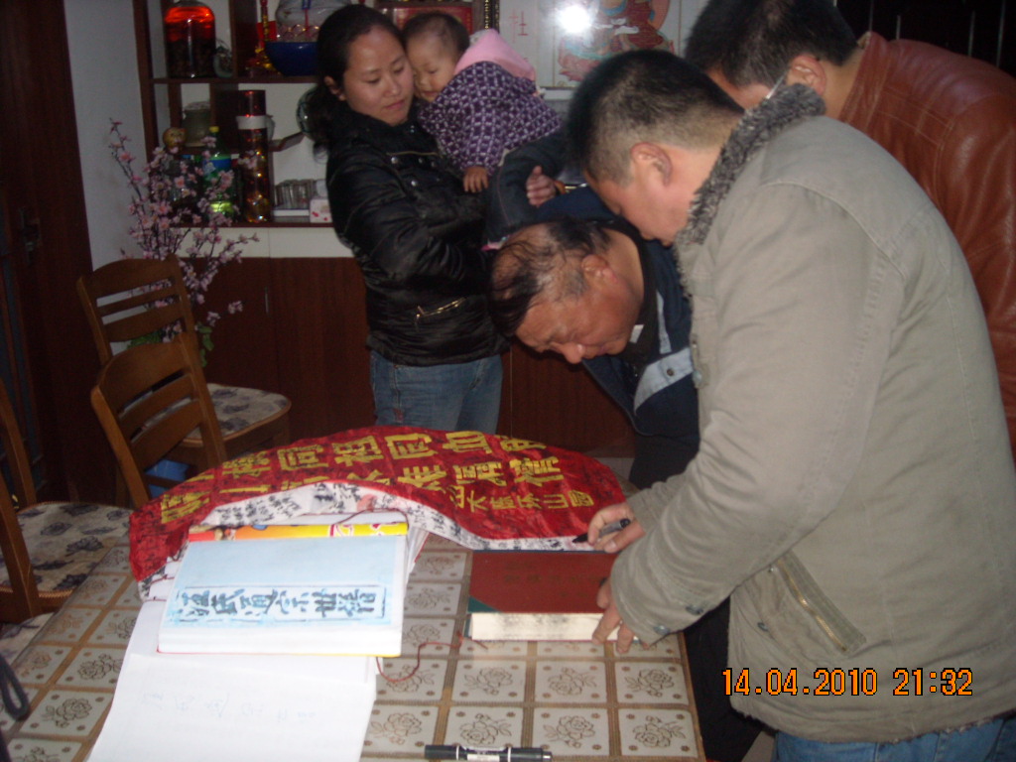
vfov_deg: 40.7
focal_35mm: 35
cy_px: 381
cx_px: 508
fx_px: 1027
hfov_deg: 52.6
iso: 200
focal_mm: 5.7
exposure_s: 1/60
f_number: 2.8
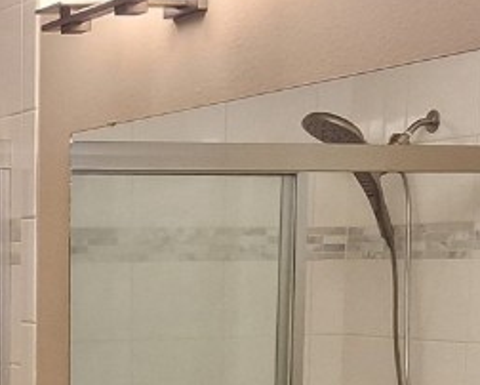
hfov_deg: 16.6
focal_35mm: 111
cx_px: -95
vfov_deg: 13.3
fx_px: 1578
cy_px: 524
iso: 100
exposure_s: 1/40
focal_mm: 2.91
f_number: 1.9
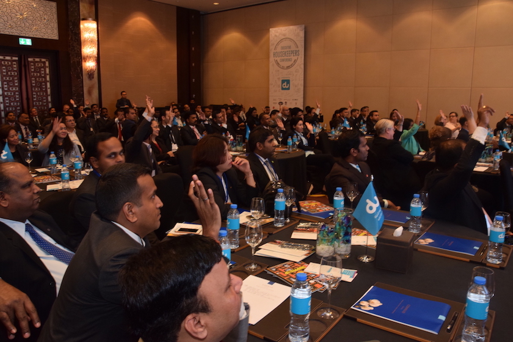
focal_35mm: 27
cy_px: 171
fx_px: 385
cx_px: 256
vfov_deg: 47.9
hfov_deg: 67.4
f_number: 11
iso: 800
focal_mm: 18
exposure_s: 1/25
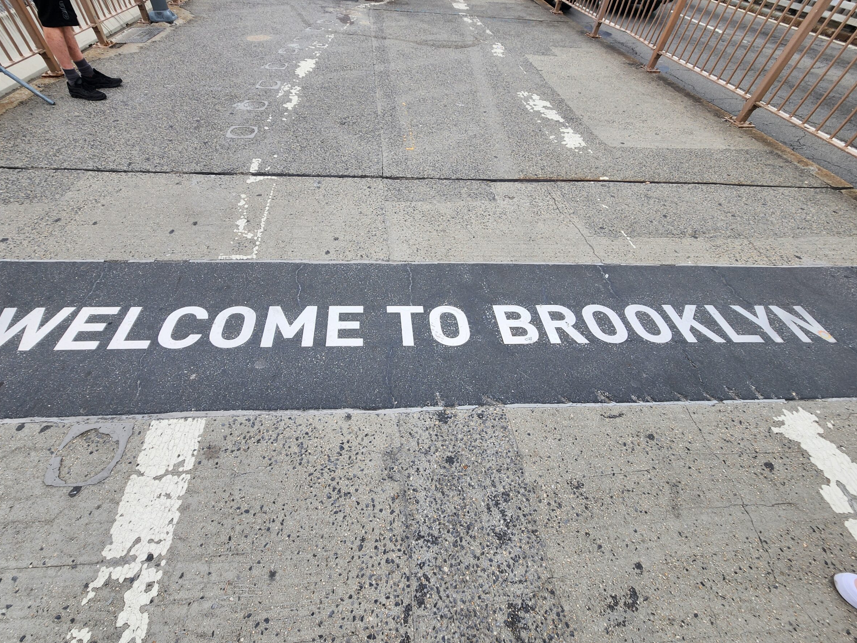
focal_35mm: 14
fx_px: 347
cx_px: 399
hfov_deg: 101.9
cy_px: 323
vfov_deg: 85.7
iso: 50
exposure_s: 1/701
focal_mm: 2.2
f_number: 2.2
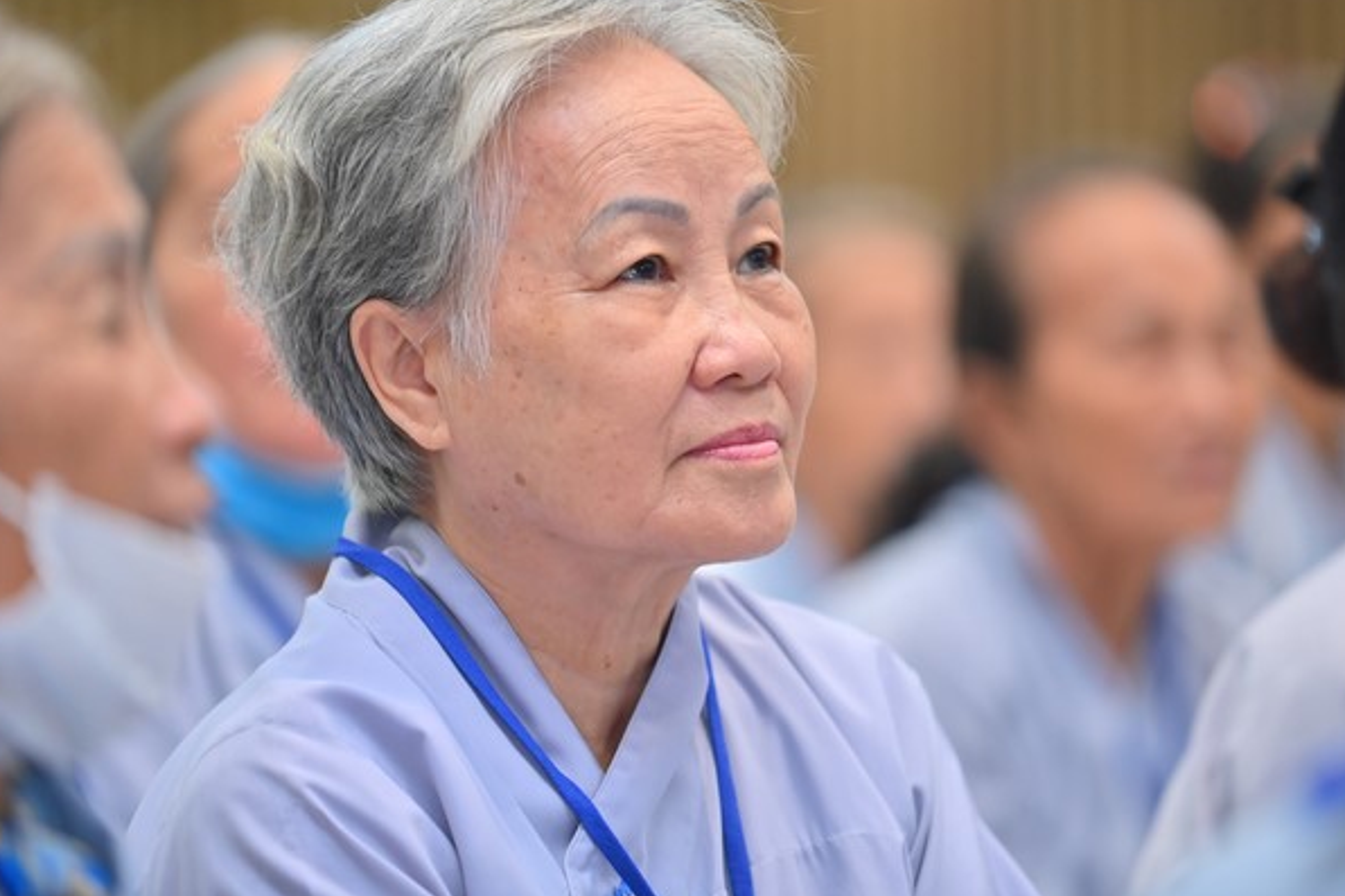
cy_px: 419
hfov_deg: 9.4
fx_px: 8142
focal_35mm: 218
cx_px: 663
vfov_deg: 6.3
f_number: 2.8
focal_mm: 200
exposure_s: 1/60
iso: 640
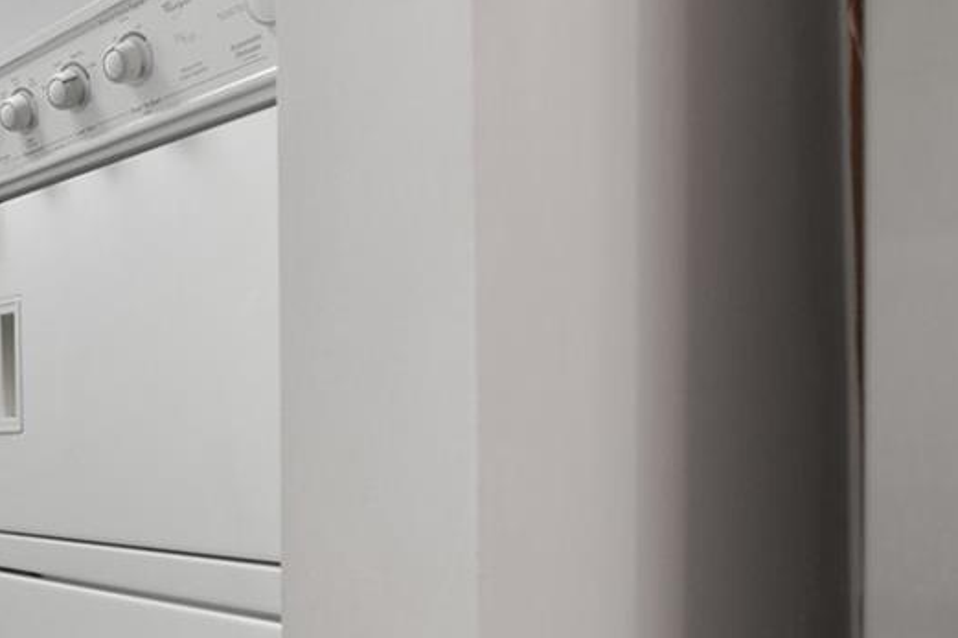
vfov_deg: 29.7
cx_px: -460
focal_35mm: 43
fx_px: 1144
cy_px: 590
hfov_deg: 29.2
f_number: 7.1
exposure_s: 1/5
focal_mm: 14
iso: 250
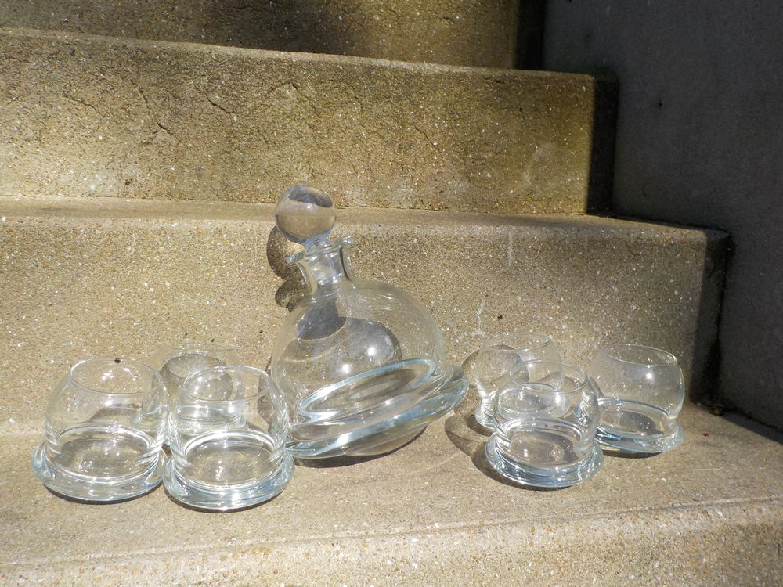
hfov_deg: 60.0
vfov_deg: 46.8
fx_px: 679
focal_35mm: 30
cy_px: 294
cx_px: 392
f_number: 3.3
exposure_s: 1/800
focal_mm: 4.1
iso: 125
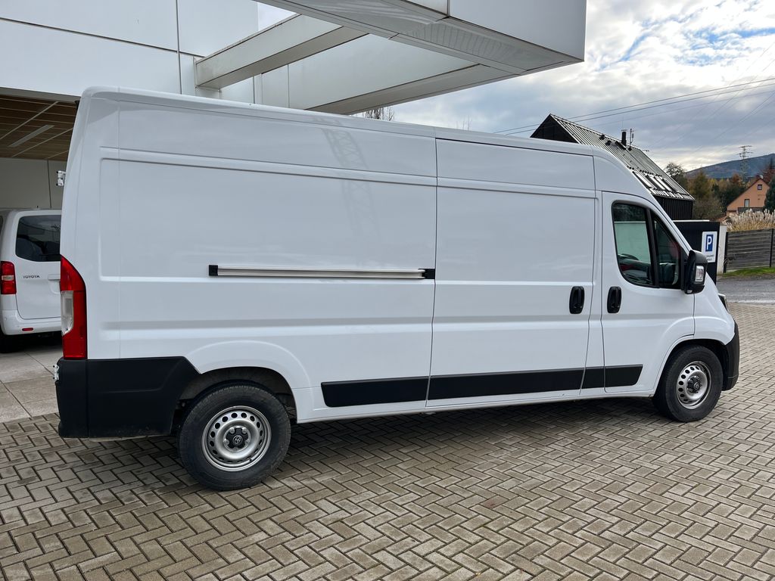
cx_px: 388
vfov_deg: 53.1
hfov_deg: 67.3
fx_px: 582
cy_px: 290
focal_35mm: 26
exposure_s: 1/1066
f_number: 1.6
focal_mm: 5.1
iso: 50
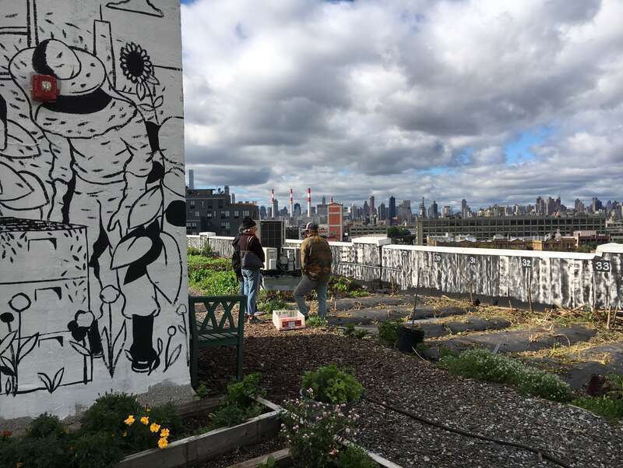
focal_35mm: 29
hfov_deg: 61.7
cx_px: 312
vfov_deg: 48.2
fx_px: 522
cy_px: 234
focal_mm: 4.15
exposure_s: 1/1748
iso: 25
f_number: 2.2
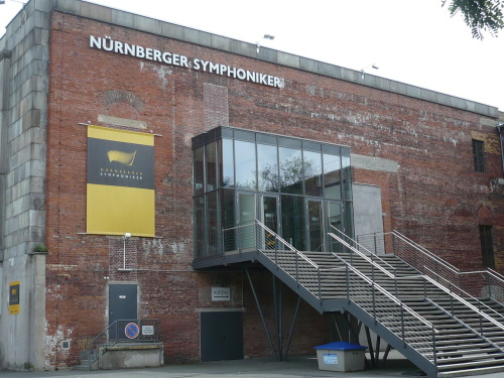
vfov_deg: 29.7
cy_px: 189
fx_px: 713
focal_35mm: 49
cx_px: 252
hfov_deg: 38.9
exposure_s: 1/640
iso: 100
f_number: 2.9
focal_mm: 6
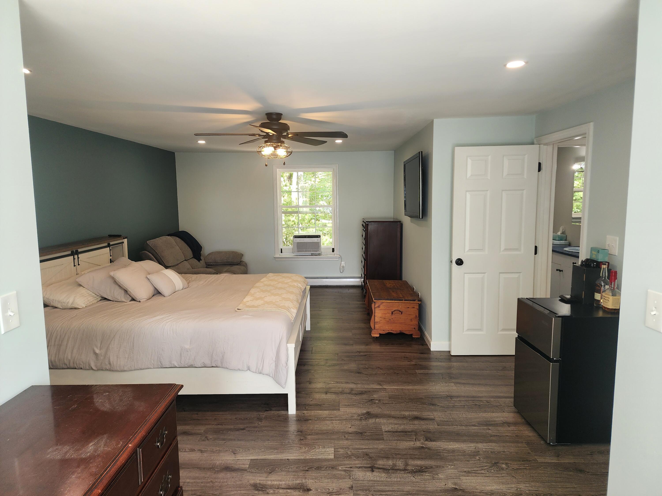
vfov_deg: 58.9
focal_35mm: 23
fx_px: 440
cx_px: 331
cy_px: 248
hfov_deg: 73.9
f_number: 1.8
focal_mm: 6.4
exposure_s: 1/120
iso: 80
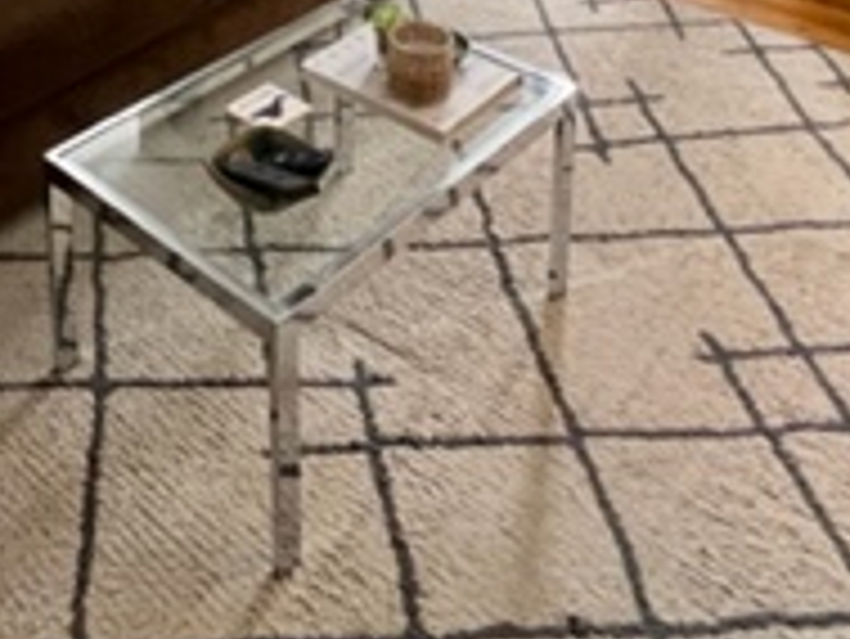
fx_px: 1081
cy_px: -310
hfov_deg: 42.1
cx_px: 252
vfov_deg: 25.3
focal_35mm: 44
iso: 200
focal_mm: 1.57
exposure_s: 1/60
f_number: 1.8
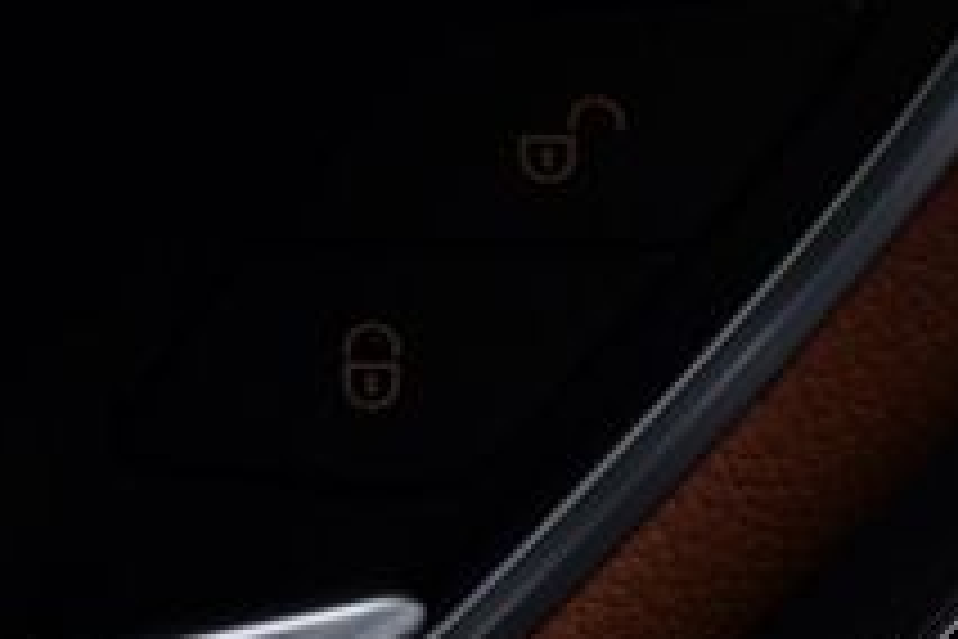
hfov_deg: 14.2
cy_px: 477
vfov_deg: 10.1
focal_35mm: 135
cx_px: 1430
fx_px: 3592
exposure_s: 1/250
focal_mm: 30
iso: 800
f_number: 4.2
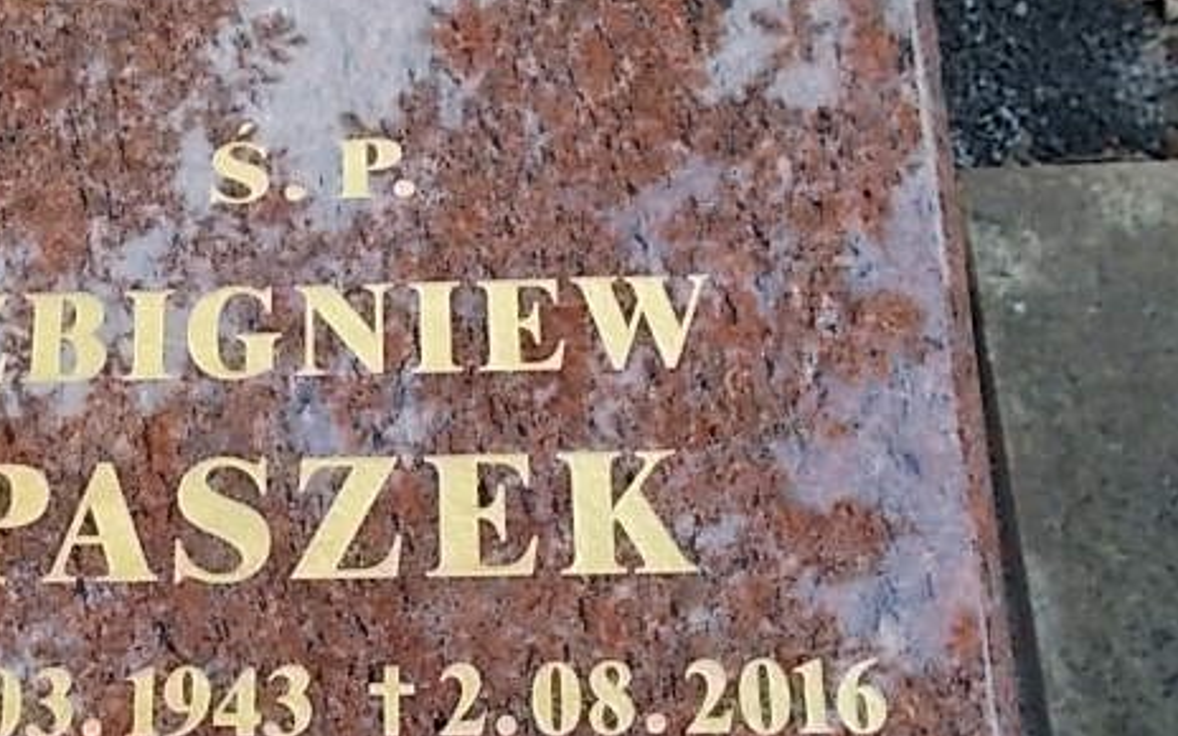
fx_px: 1220
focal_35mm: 38
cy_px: 434
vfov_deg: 33.5
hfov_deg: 50.4
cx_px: 371
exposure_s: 1/80
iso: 80
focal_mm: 4.6
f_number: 3.2
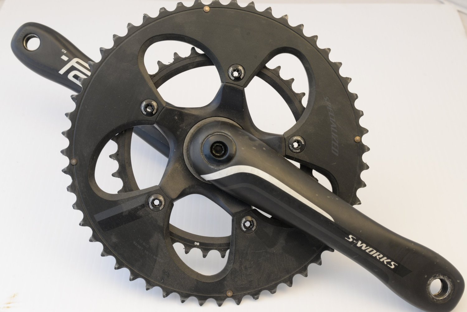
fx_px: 649
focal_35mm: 50
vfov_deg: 27.0
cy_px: 156
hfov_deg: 39.6
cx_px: 234
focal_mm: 50
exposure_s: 1/8
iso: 800
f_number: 10
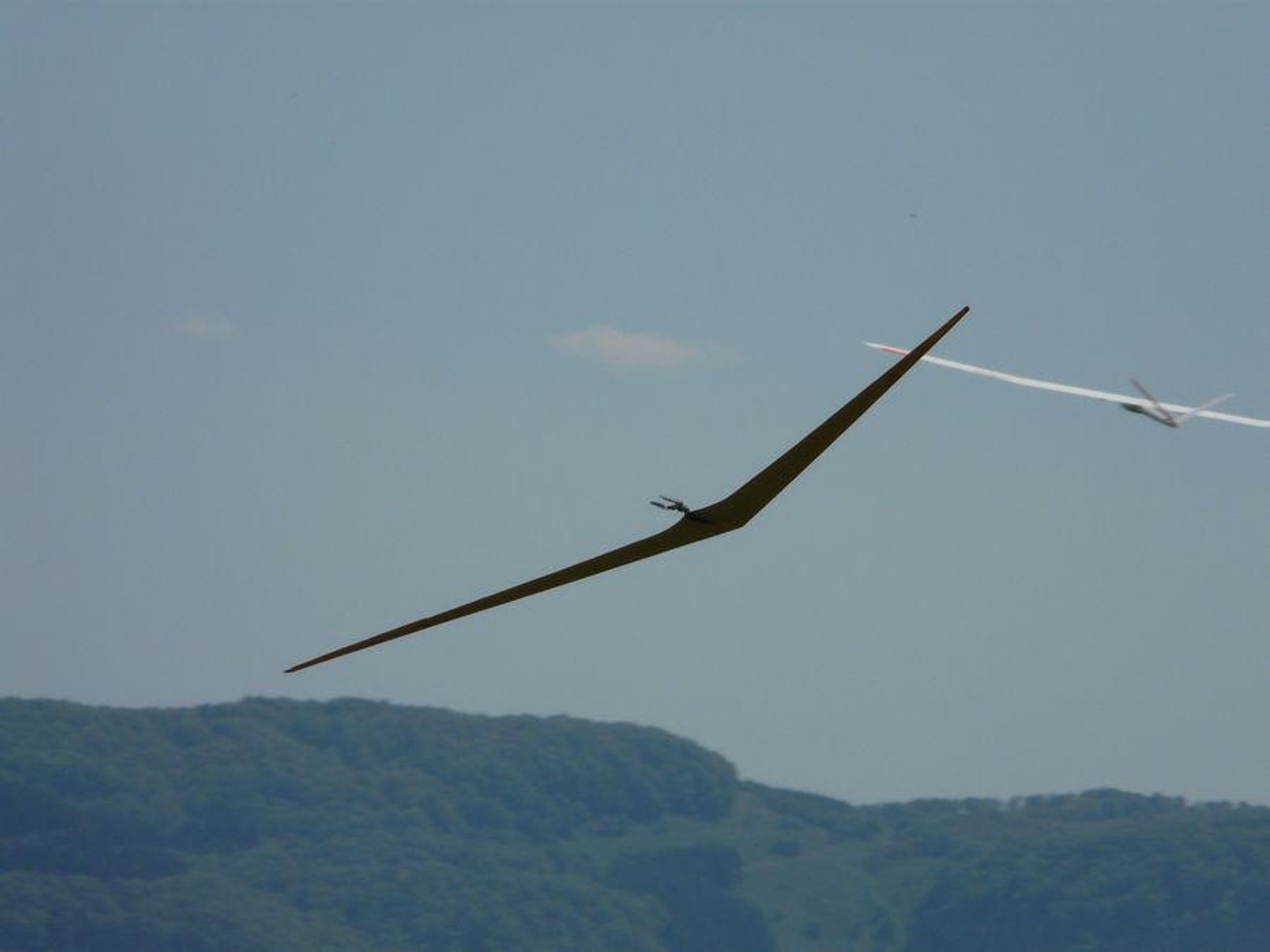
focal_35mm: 504
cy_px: 476
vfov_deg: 3.0
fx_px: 18491
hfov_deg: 3.9
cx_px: 635
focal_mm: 82.8
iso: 100
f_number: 8
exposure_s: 1/800
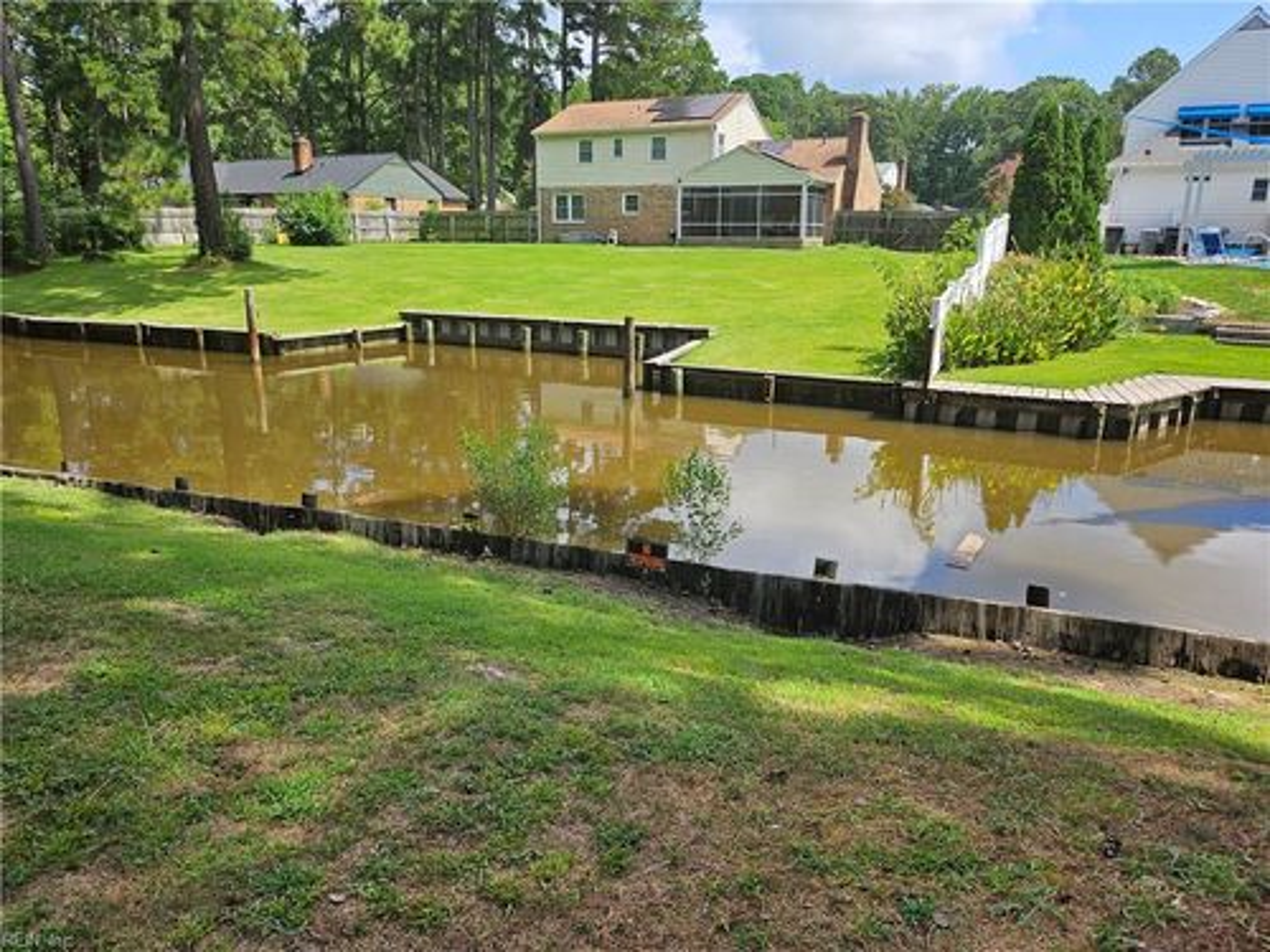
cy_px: 476
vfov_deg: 56.8
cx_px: 635
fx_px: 881
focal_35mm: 24
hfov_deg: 71.6
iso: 50
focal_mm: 5
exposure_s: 1/2088
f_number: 1.8
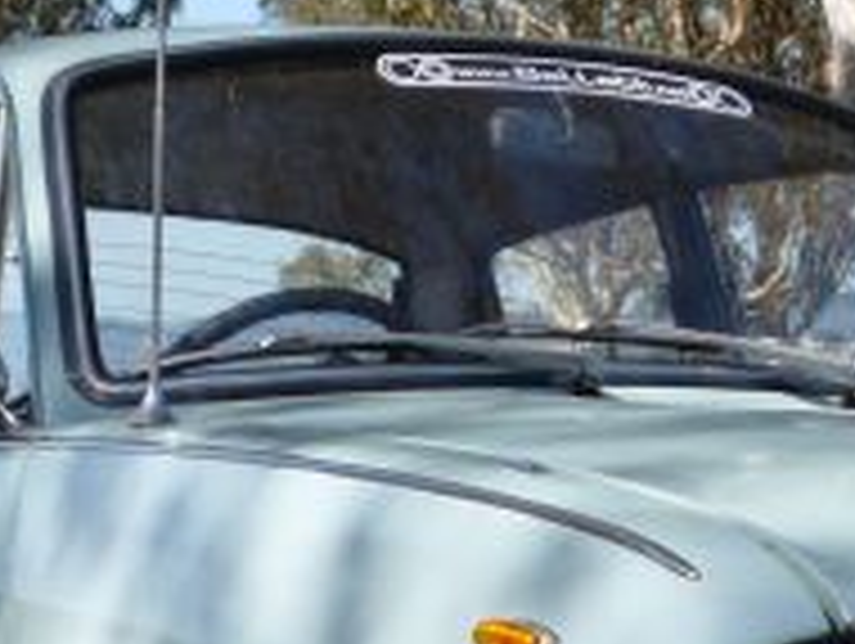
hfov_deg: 14.2
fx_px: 3413
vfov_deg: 10.4
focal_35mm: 138
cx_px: 747
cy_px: 977
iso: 100
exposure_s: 1/500
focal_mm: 7.3
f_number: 3.7
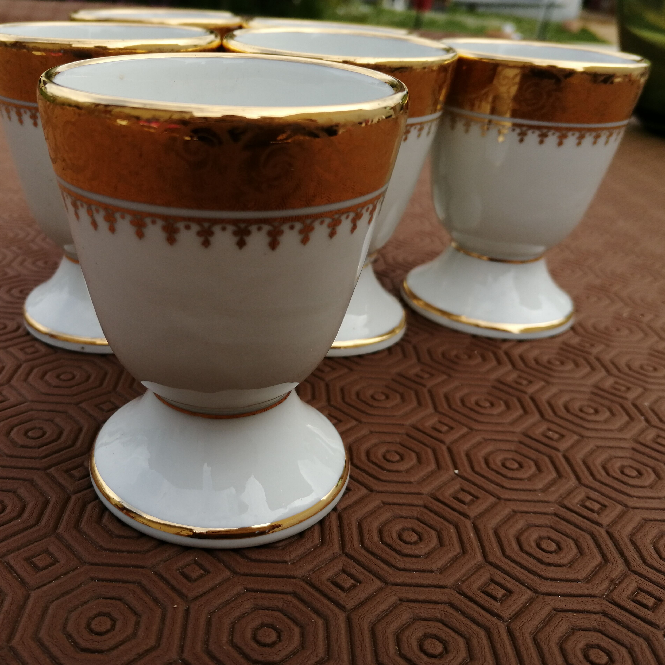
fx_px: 696
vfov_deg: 51.1
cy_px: 331
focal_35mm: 32
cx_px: 257
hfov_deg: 50.7
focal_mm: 3.95
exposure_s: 1/708
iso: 50
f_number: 1.8
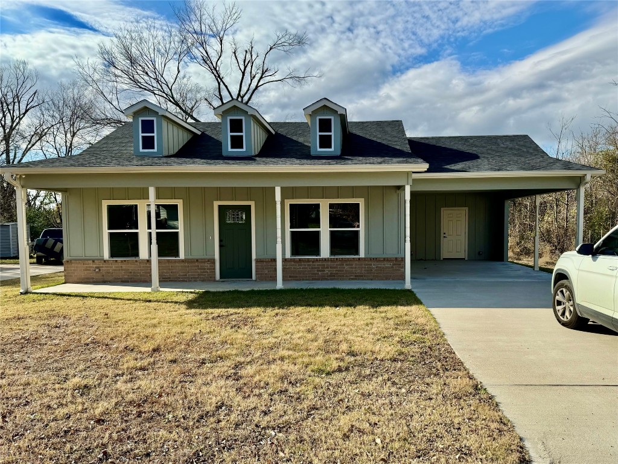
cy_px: 232
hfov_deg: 71.6
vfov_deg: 56.8
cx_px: 309
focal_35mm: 24
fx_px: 428
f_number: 1.78
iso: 80
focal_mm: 6.86
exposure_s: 1/4608
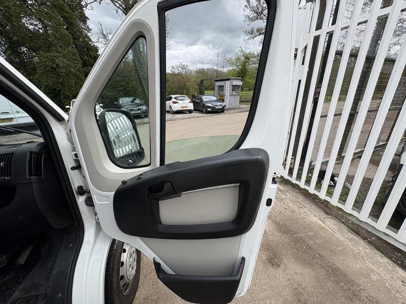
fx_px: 164
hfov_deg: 102.1
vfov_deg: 85.7
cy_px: 152
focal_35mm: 14
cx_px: 203
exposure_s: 1/910
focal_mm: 2.22
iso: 40
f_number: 2.2
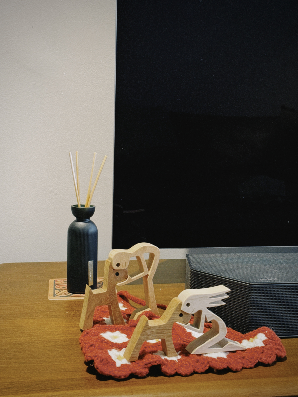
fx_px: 551
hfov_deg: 30.3
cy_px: 198
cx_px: 149
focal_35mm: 48
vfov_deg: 39.7
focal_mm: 6.86
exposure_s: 1/50
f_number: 1.78
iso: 200
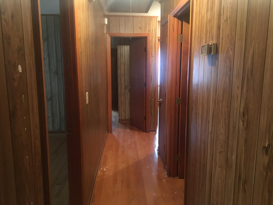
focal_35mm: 29
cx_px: 136
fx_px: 229
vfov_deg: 48.2
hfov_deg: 61.7
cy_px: 102
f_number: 2.2
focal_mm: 4.15
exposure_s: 1/15
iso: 500
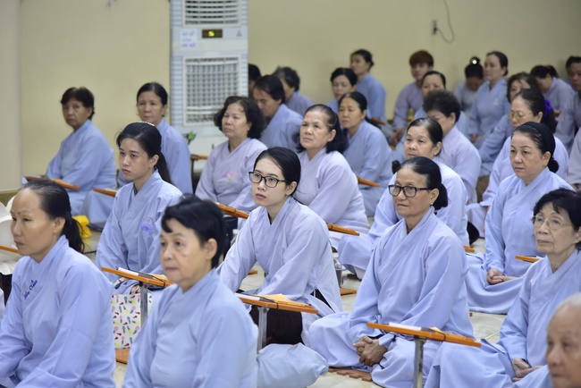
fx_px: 1937
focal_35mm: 120
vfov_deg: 11.4
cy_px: 194
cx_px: 290
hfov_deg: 17.1
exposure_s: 1/40
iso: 1000
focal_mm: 120
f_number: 4
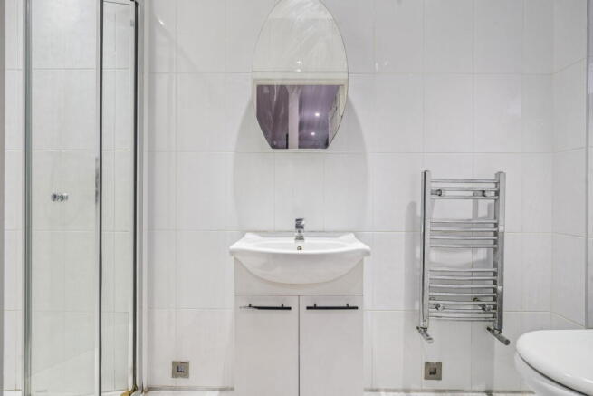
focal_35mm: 16
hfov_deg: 96.7
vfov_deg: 73.8
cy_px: 198
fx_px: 264
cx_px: 296
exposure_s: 1/15
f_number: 8
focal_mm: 16
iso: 320
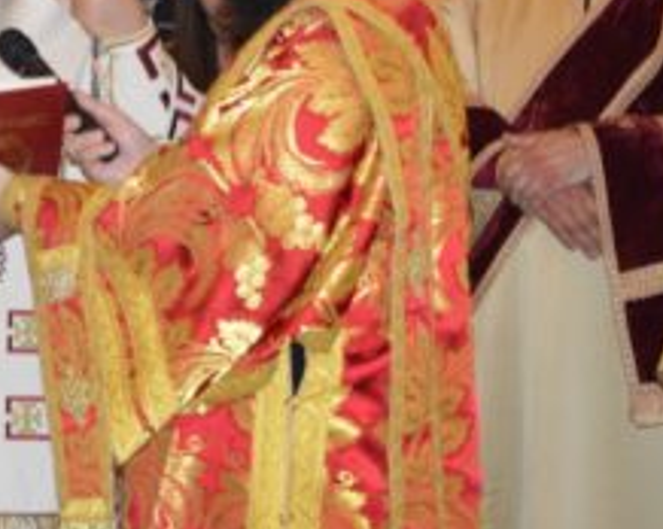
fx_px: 2431
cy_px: 175
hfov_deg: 15.3
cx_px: 49
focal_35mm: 124
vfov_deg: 12.4
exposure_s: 1/60
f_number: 4
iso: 1600
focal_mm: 32
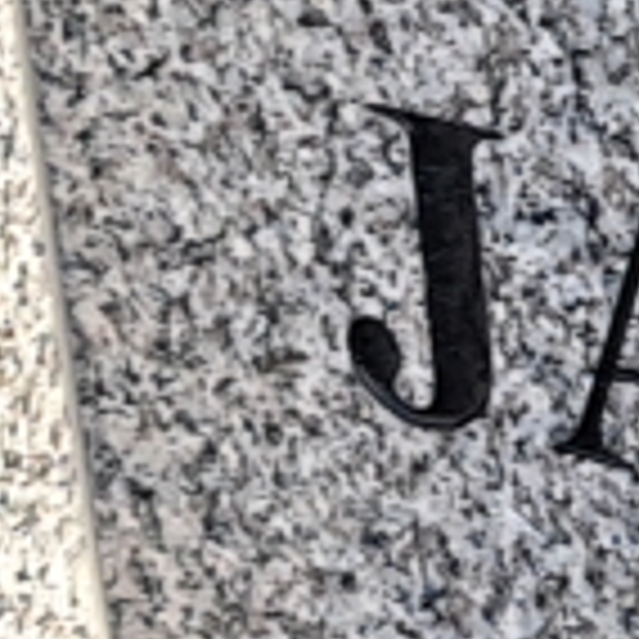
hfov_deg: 9.5
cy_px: 472
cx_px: 1935
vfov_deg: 12.2
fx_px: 2987
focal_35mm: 143
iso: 50
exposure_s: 1/209
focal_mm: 5.23
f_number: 1.8
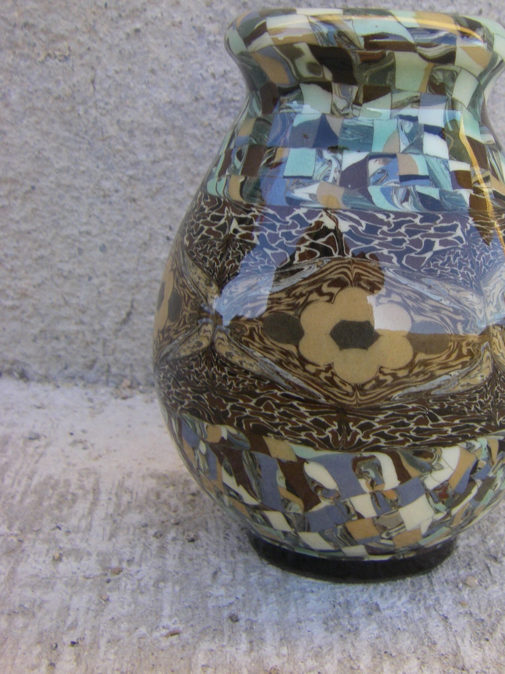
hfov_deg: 26.4
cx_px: 342
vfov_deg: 34.9
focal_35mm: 55
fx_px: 1070
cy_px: 333
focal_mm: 6.3
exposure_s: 1/50
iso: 100
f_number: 3.5
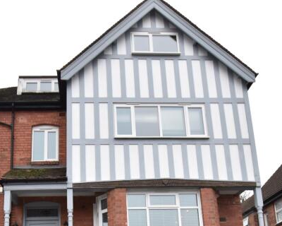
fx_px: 300
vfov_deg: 35.9
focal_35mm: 36
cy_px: 240
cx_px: 97
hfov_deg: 49.5
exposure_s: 1/160
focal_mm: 10
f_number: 4.5
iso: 800
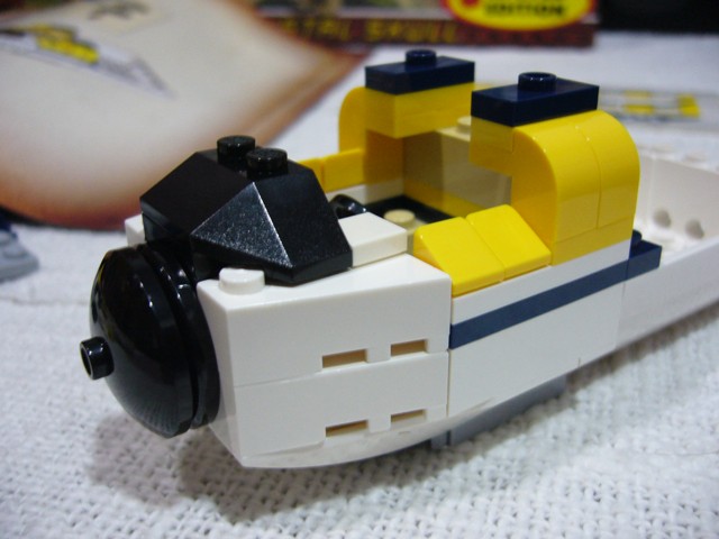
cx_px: 360
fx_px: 727
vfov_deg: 40.7
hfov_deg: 52.6
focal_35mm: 35
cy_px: 270
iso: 200
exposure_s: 1/8
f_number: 2.8
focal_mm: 5.8
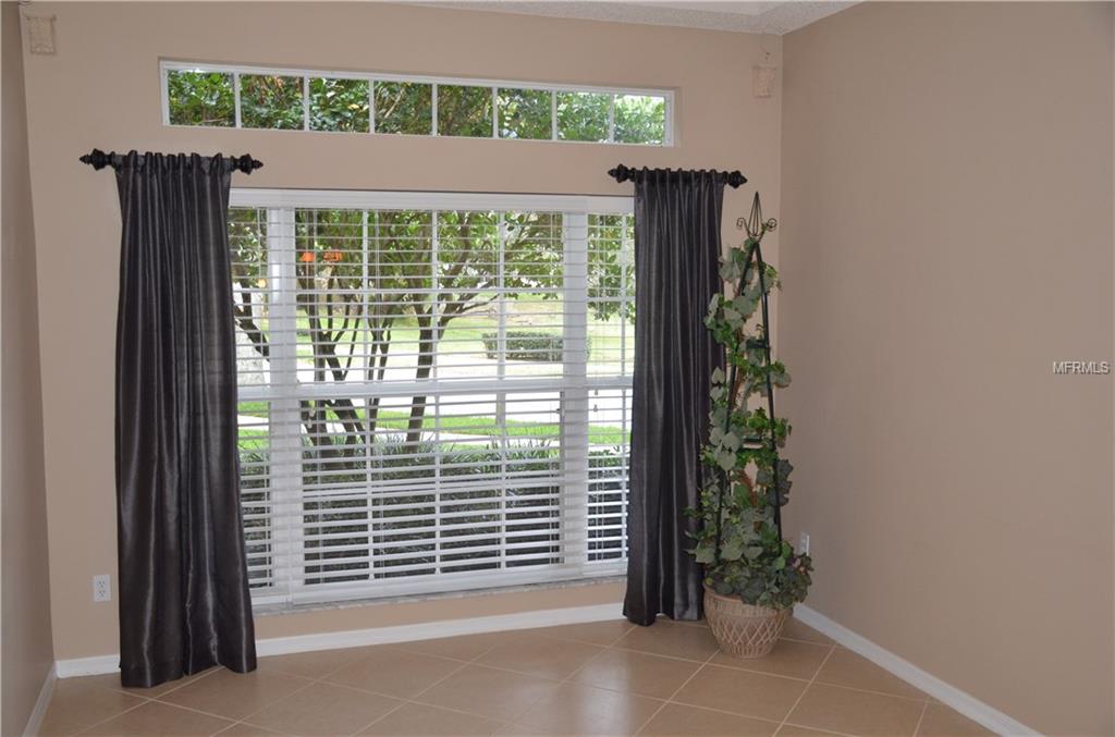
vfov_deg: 38.2
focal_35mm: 34
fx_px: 1066
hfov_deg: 55.2
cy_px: 368
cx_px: 558
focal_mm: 23
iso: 800
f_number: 3.8
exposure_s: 1/60
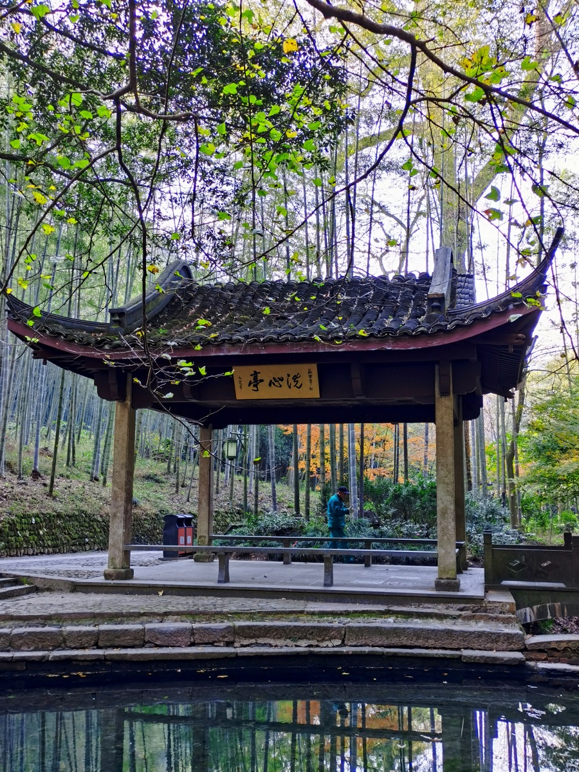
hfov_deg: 36.8
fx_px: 870
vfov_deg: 47.9
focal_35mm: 39
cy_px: 386
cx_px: 290
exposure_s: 1/138
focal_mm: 5.58
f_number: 1.8
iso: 50
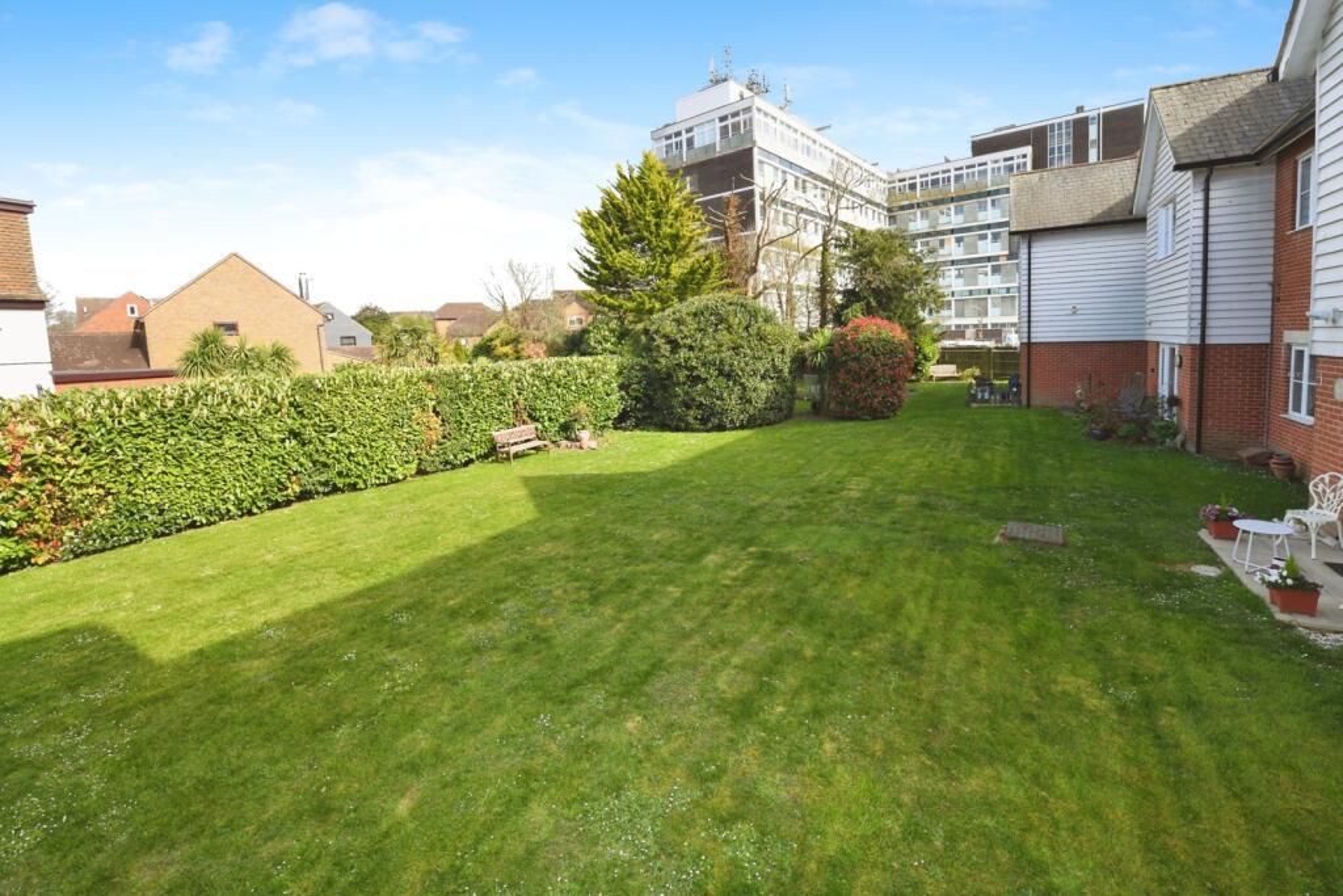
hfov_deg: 104.2
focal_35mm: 14
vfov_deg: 81.2
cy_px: 448
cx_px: 672
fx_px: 522
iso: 400
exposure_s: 1/250
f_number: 11
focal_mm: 14
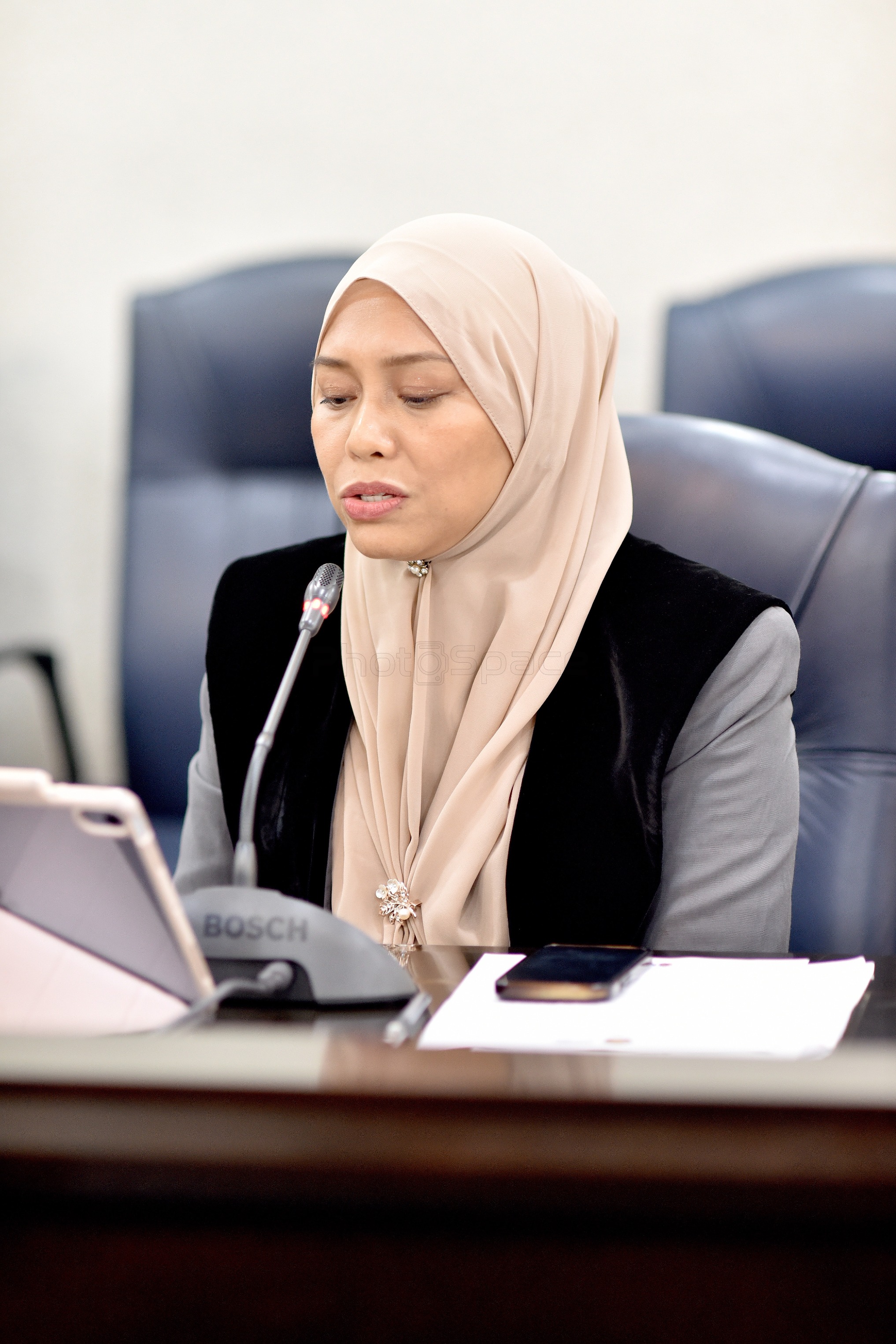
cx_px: 448
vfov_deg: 15.2
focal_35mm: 135
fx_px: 5036
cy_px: 672
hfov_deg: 10.2
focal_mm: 135
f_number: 2.8
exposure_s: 1/200
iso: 1600
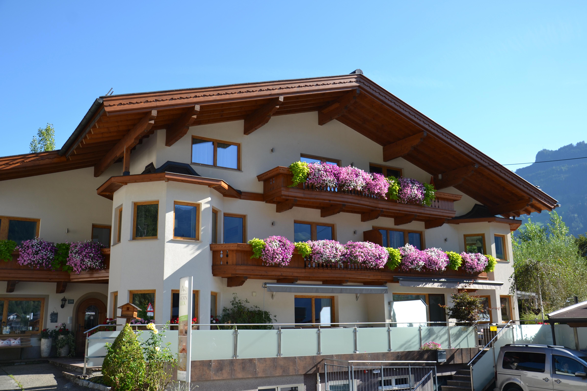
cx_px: 294
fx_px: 538
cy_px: 196
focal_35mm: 33
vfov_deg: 40.0
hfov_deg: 57.2
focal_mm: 22
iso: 100
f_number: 6.3
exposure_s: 1/160
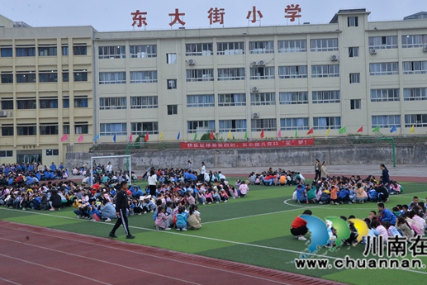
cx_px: 217
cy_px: 109
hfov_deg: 41.9
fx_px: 558
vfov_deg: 28.6
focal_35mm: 47
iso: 1250
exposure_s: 1/500
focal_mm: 38
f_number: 11
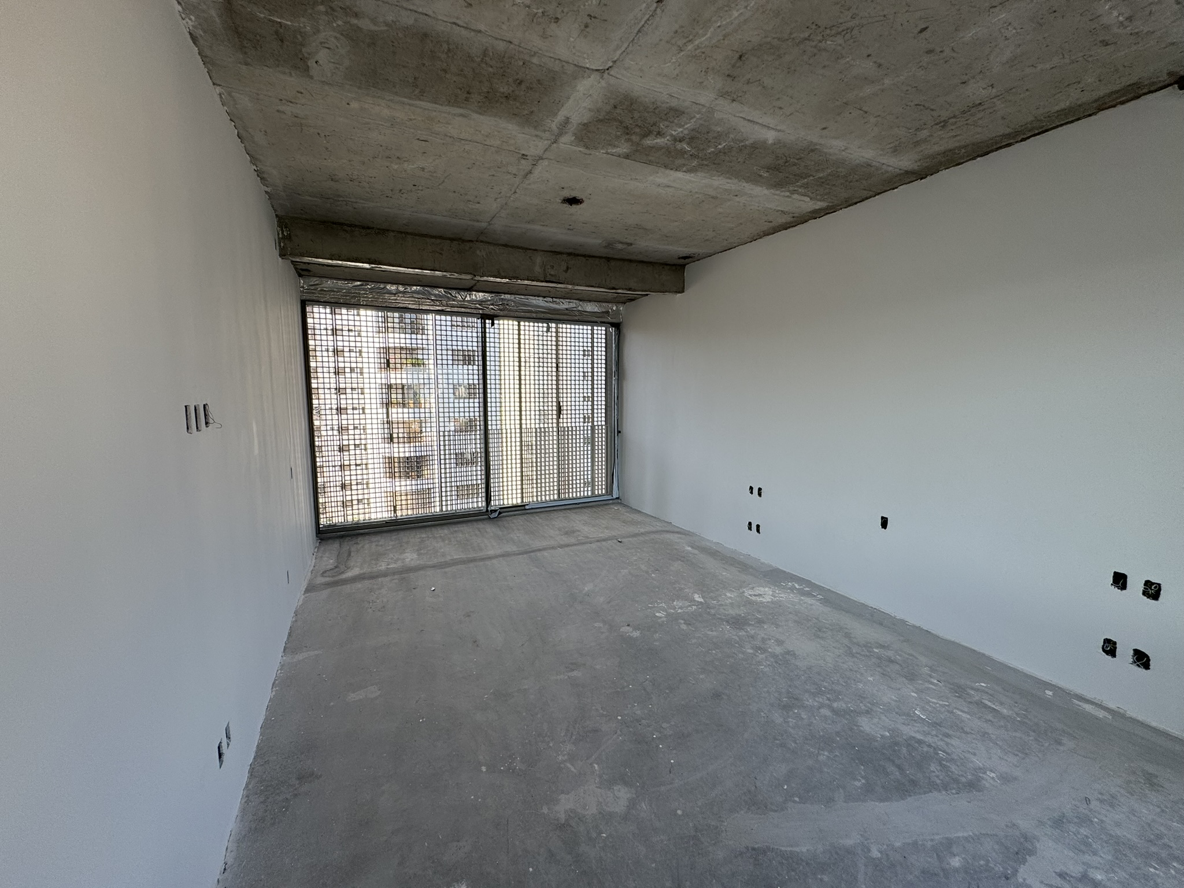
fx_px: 479
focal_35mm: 14
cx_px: 592
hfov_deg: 102.1
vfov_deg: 85.7
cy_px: 444
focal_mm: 2.22
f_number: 2.2
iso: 40
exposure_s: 1/124
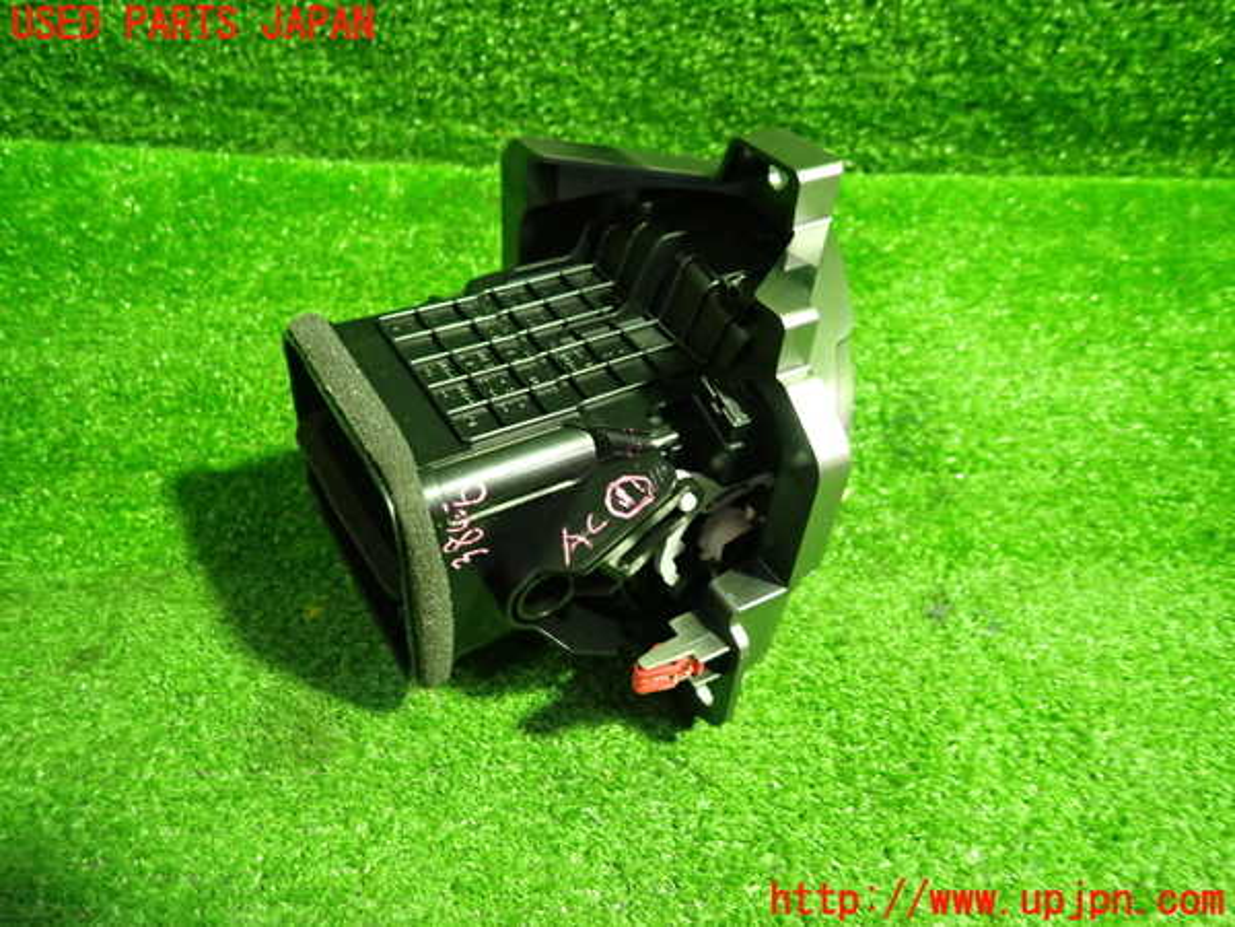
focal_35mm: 25
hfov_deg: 69.4
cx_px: 618
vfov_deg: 54.9
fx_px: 892
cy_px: 464
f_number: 2
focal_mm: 4.5
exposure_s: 1/30
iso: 500
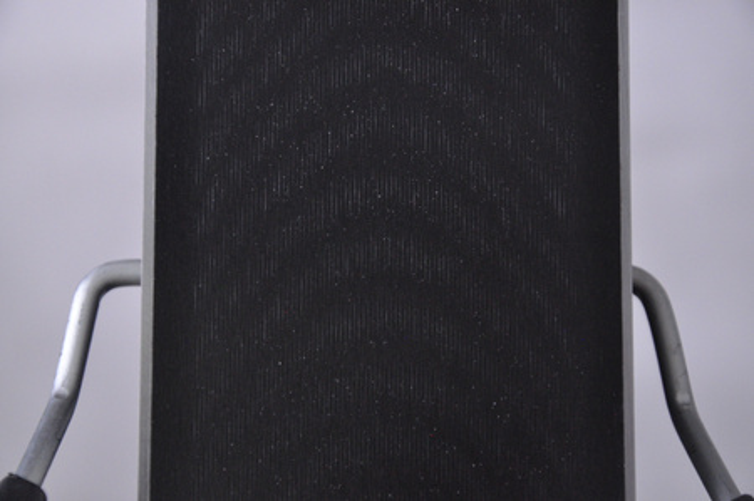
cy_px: 250
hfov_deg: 13.1
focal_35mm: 158
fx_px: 3295
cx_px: 377
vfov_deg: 8.7
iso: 3200
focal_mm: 105
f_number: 8
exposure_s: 1/125
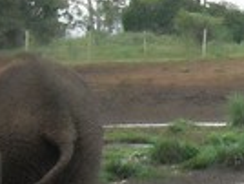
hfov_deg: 6.9
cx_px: 681
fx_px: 1850
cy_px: 184
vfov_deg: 5.7
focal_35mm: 262
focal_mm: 7.1
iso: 800
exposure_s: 1/228
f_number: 3.1
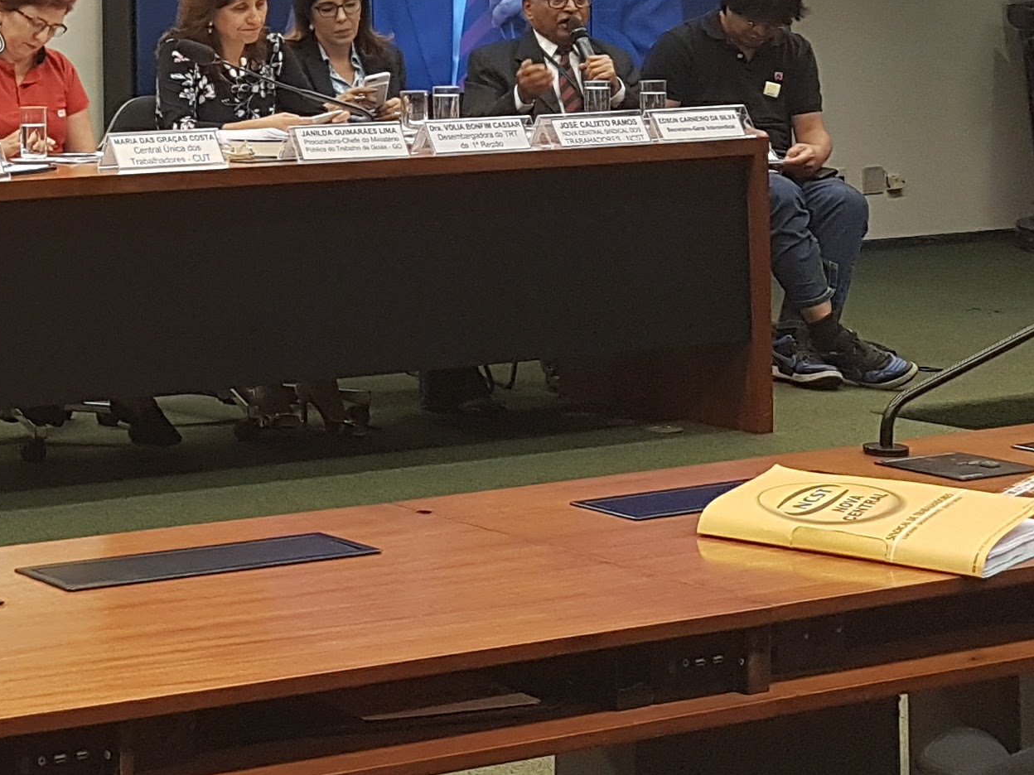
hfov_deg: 20.6
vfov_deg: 17.1
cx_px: -410
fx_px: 2509
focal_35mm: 84
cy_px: -25
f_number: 1.7
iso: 64
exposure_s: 1/60
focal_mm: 4.2
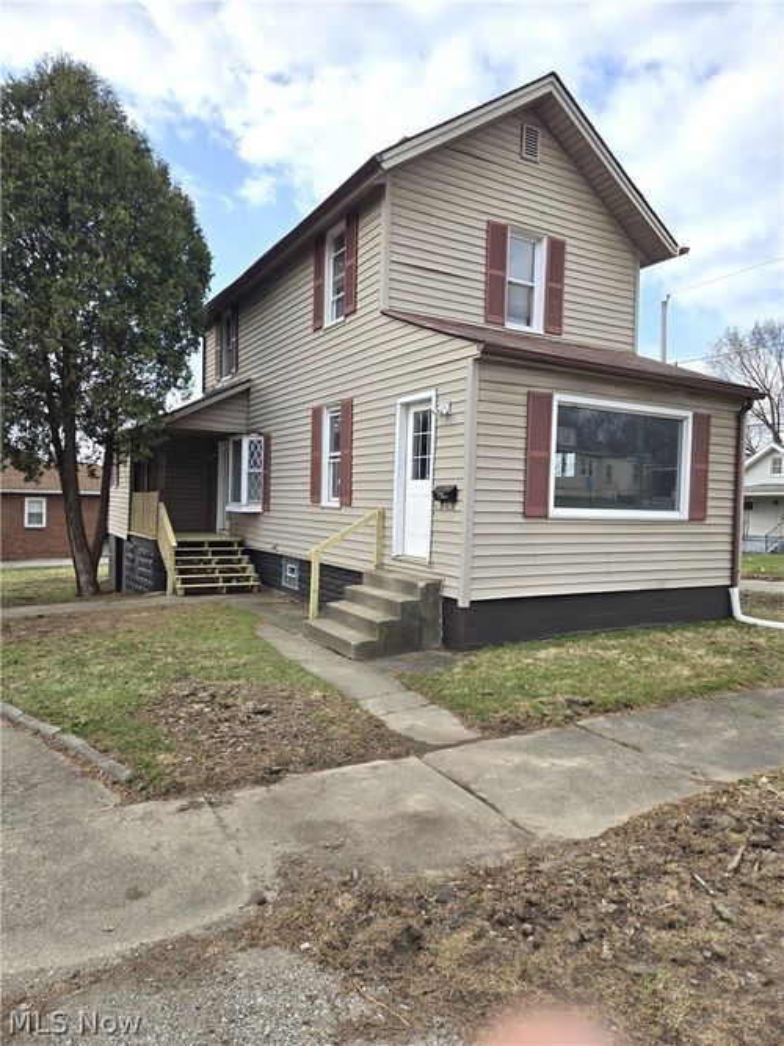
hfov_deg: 58.9
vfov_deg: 73.9
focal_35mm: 23
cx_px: 392
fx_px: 695
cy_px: 523
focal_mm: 5.4
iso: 25
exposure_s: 1/1441
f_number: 1.8
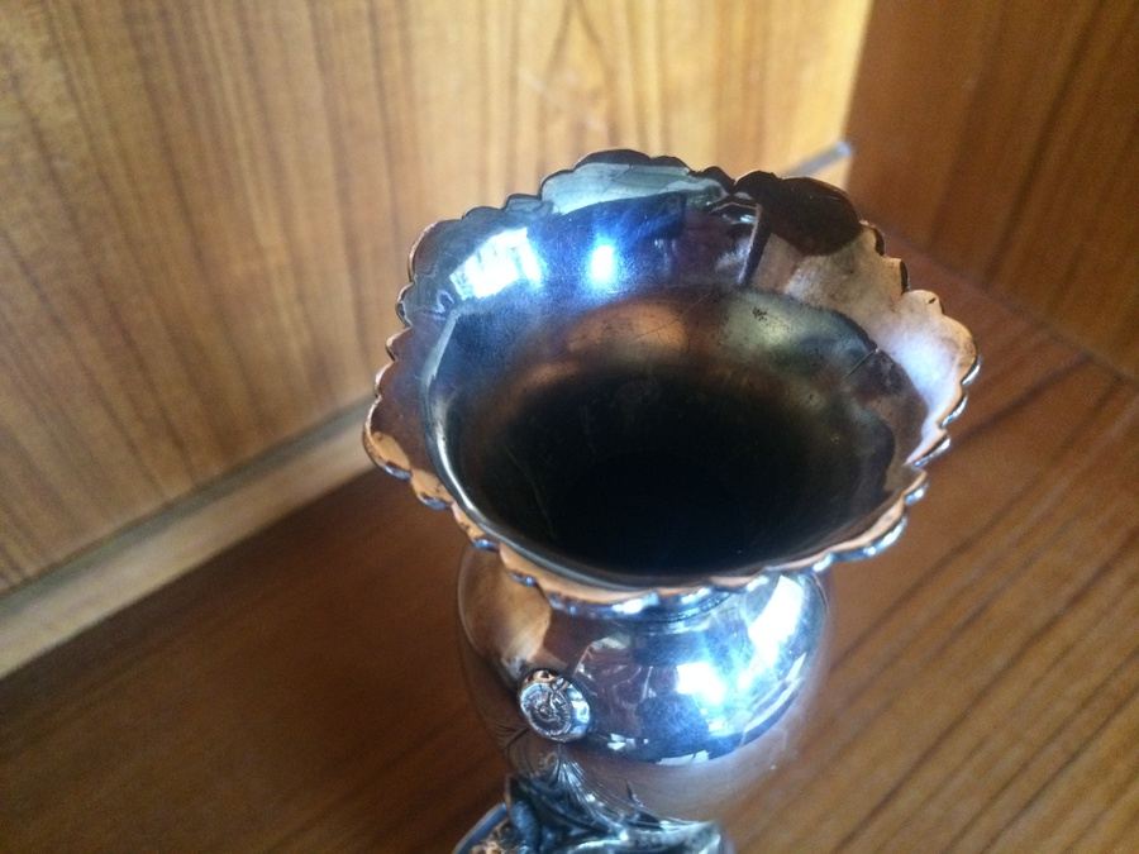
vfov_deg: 46.8
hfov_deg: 60.0
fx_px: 987
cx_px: 570
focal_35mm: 30
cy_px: 427
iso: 320
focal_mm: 4.12
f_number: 2.2
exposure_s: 1/15
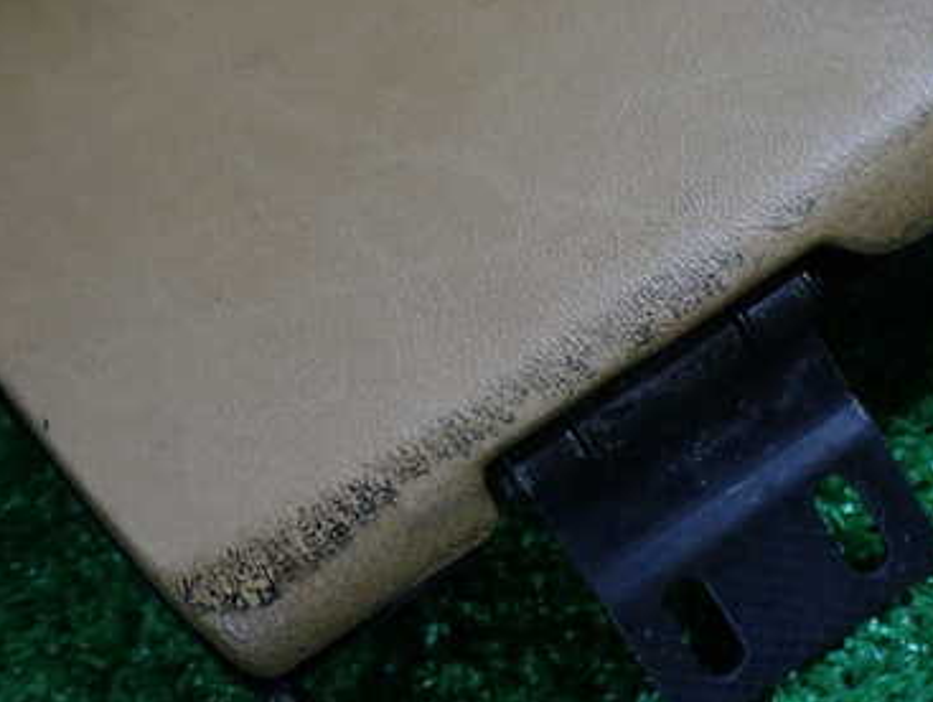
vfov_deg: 29.7
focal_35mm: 49
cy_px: 341
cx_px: 753
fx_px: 1322
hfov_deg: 37.4
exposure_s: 1/50
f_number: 2.3
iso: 200
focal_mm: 5.4
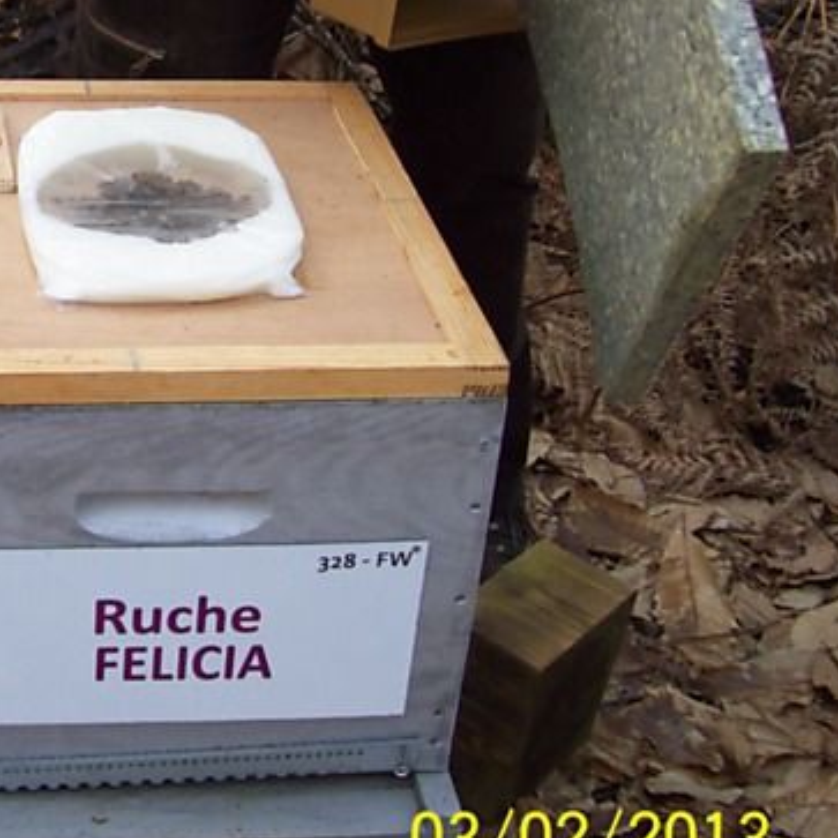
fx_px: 1917
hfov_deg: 23.5
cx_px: -20
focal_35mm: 70
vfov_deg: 24.5
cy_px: 283
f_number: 2.7
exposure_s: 1/257
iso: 80
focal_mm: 6
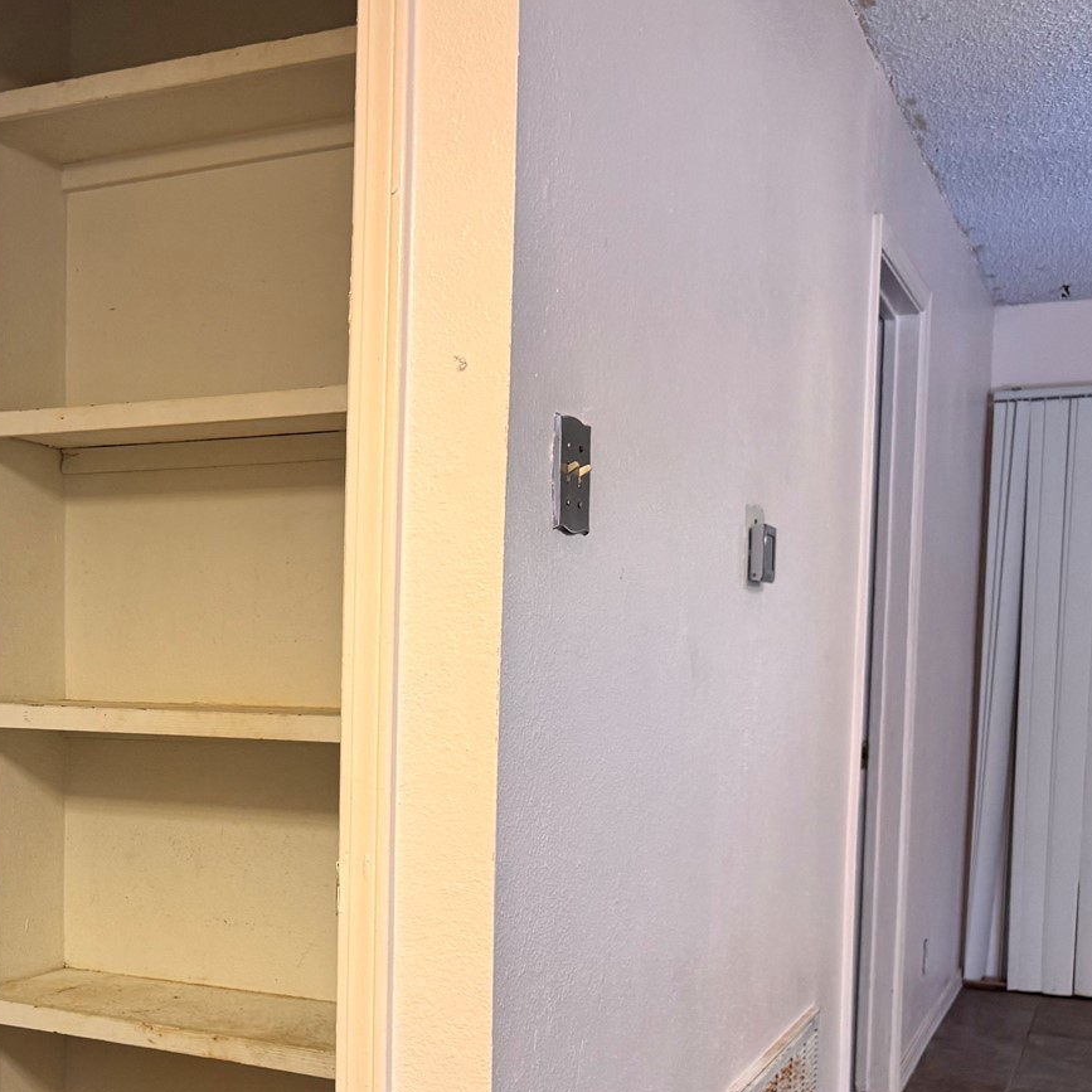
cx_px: 63
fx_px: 1677
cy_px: 775
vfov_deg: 35.5
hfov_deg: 33.7
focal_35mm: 47
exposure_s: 1/120
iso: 200
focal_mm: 6.76
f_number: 1.78
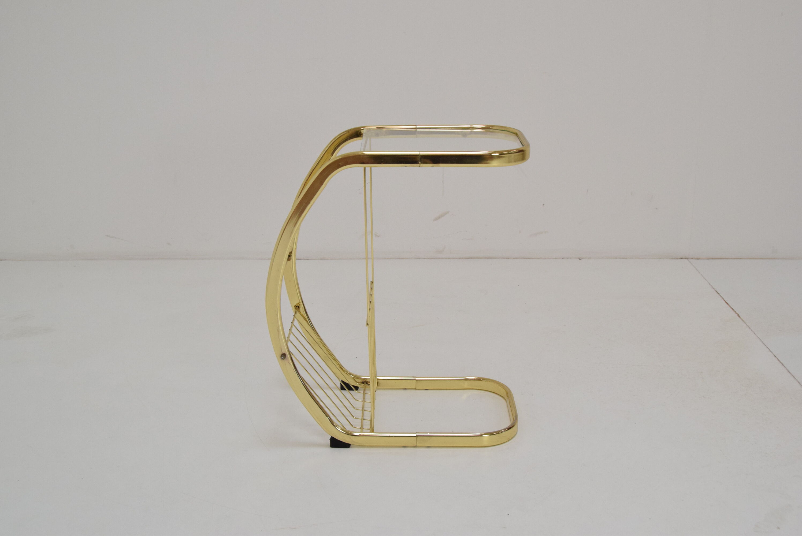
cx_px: 401
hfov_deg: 46.4
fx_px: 936
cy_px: 268
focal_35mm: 42
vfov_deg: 31.9
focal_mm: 28
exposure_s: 1/320
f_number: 9
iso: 1600
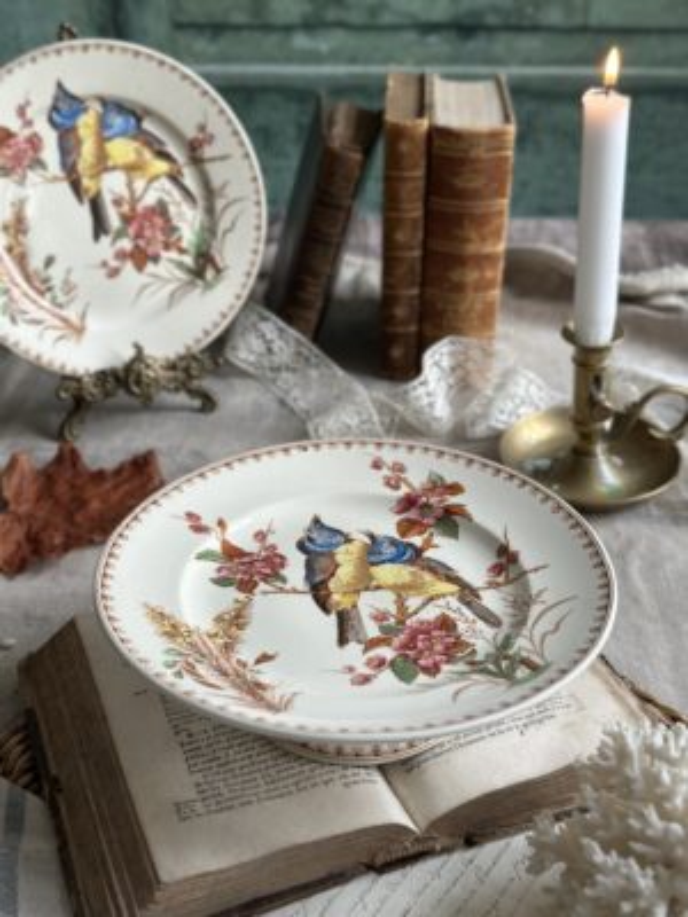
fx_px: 1272
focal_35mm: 48
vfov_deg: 39.7
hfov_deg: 30.3
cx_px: 344
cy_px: 458
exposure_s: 1/121
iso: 80
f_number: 1.78
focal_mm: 6.86
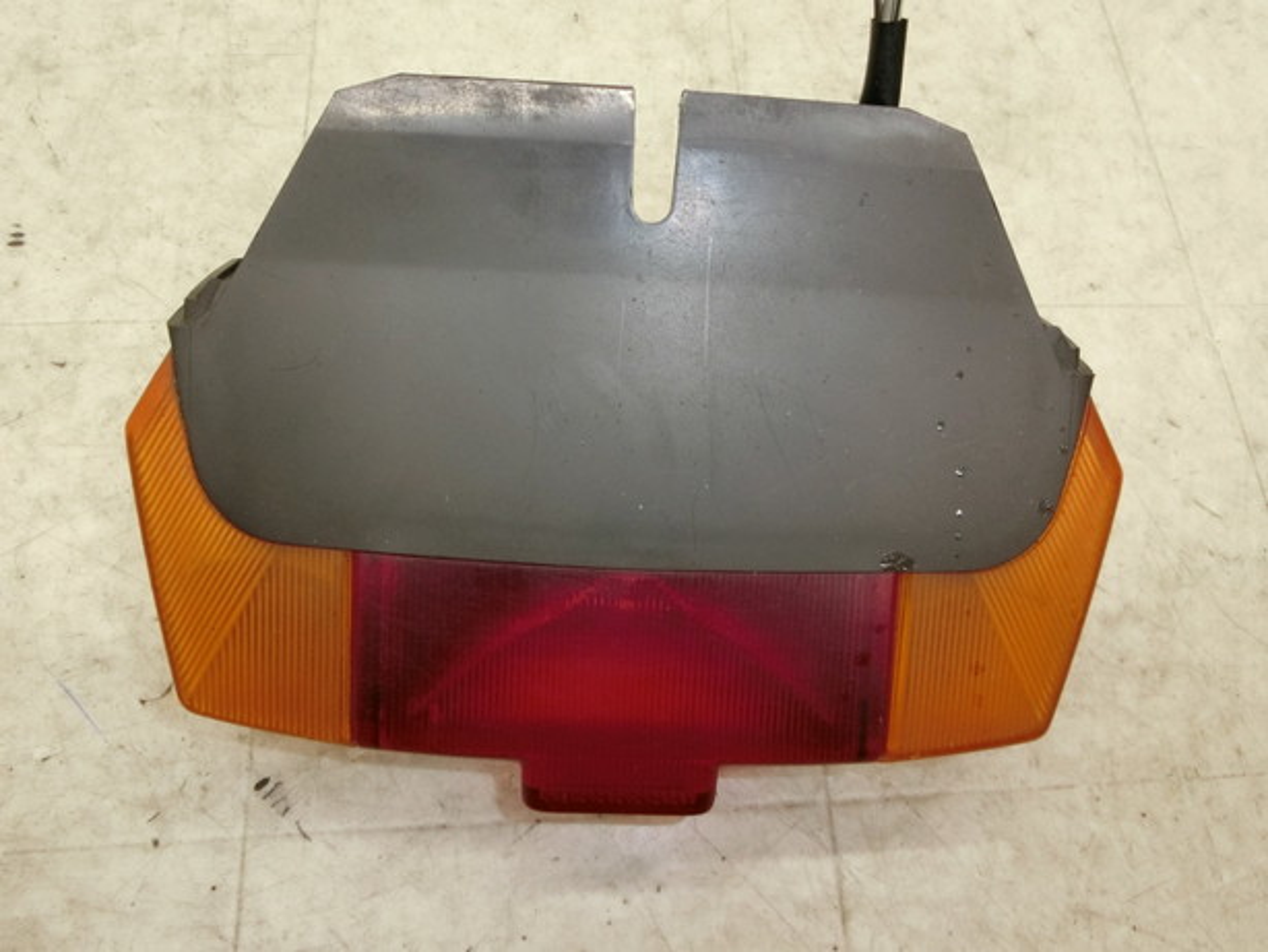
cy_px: 476
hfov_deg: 69.4
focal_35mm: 25
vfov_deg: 54.9
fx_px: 916
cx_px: 634
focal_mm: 4.5
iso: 320
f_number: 3.5
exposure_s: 1/60
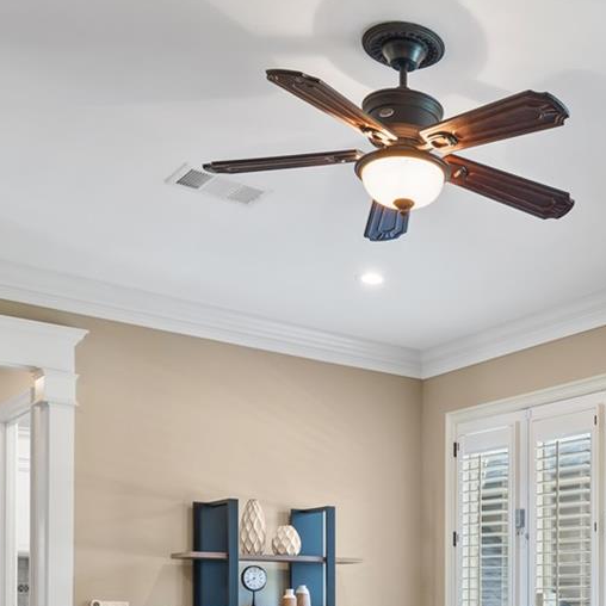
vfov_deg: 32.3
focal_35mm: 48
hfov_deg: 33.4
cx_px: 554
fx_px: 951
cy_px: 617
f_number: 8
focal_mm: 14
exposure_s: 1.3
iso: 250
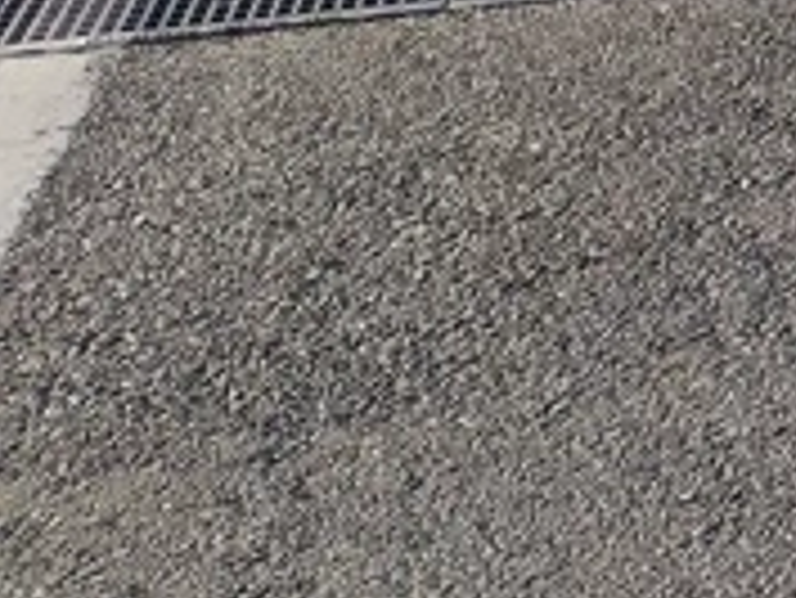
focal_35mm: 147
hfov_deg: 10.4
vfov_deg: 9.4
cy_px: -661
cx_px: 2244
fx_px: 3383
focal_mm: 4.75
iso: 100
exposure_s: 1/775
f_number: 1.8
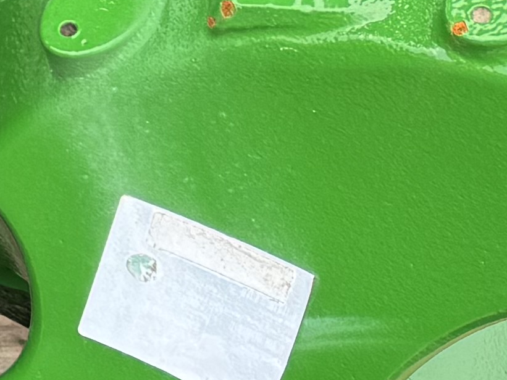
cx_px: -1171
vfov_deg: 8.8
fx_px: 2446
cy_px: -70
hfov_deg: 8.9
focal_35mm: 167
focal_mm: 6.76
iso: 64
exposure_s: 1/215
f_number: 1.78
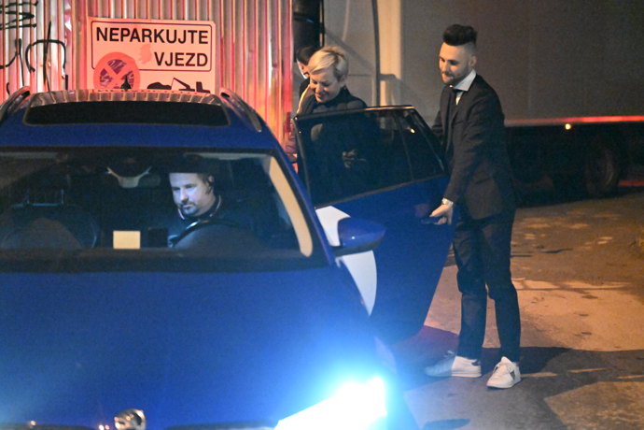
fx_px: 1664
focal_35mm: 93
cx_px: 322
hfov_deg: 21.9
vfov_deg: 14.7
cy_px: 215
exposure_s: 1/200
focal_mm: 93
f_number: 2.8
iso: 40000
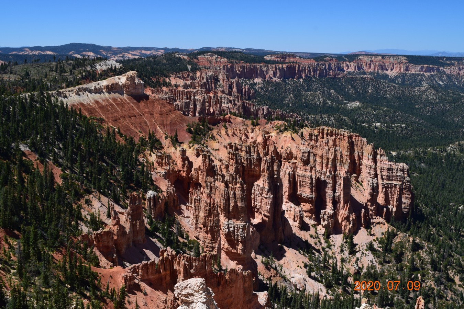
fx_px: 503
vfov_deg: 34.2
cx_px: 232
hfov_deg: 49.6
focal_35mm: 39
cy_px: 154
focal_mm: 26
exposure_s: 1/500
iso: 320
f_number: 11
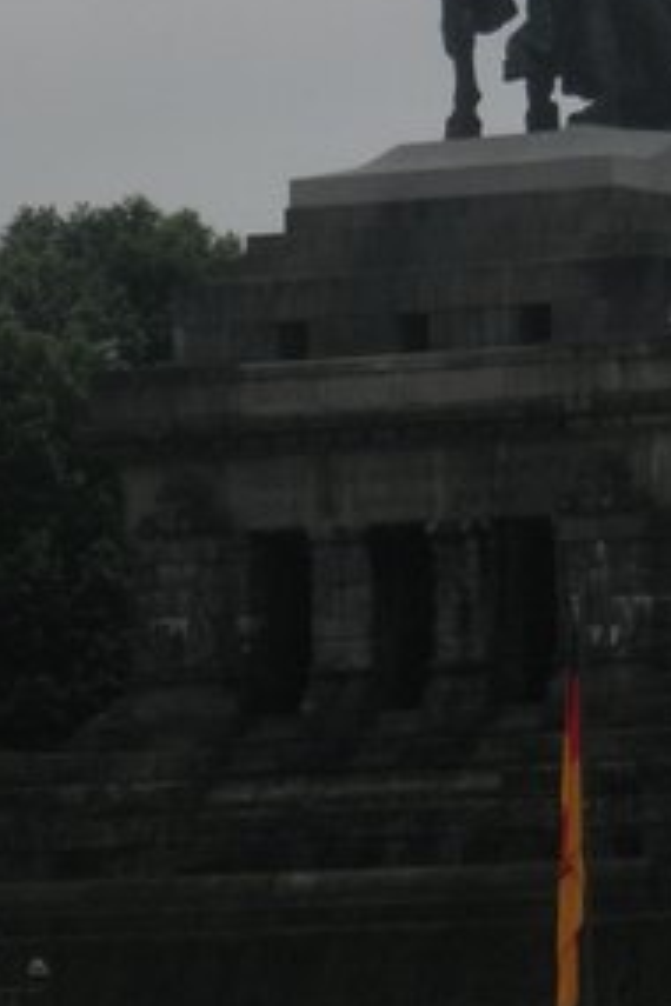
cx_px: 466
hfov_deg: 3.2
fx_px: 12077
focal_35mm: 432
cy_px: 498
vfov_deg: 4.8
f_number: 5.6
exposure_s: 1/200
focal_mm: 26.2
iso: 100
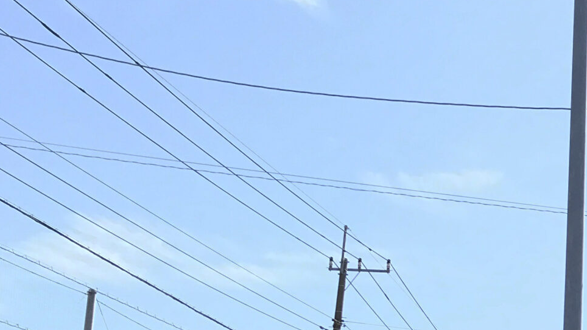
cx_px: 740
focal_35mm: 81
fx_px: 1261
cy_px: 401
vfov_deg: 14.4
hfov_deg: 23.5
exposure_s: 1/1916
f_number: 1.8
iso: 20
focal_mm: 3.99
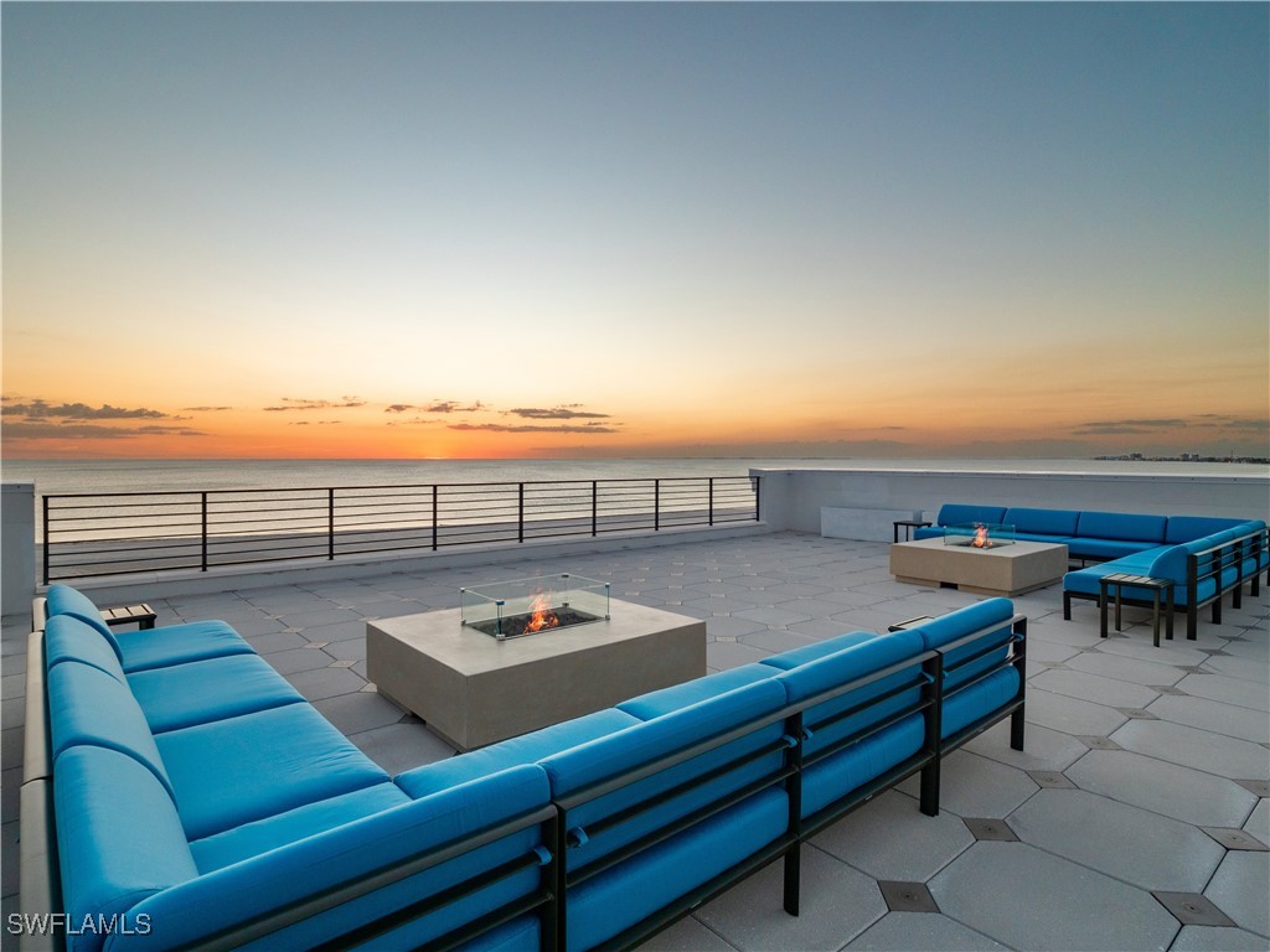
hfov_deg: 87.8
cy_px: 476
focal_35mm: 18
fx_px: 660
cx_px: 635
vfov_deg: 71.6
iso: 200
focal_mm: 9
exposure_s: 1/40
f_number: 7.1
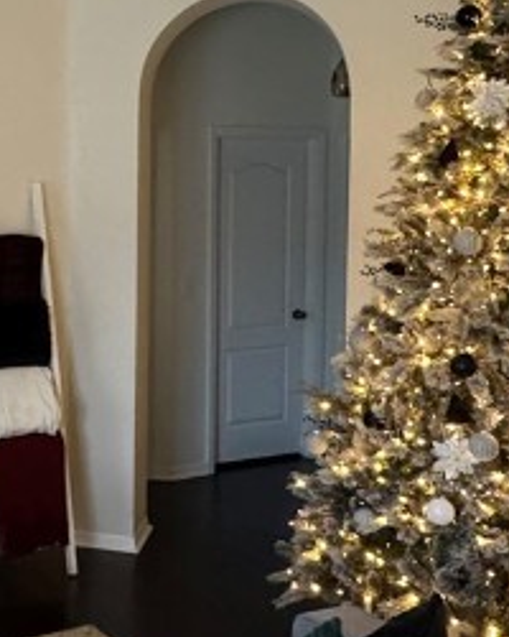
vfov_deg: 33.5
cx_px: -64
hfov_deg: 25.1
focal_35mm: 56
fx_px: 1055
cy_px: 265
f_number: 2.2
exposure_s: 1/60
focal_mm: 2.22
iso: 1000
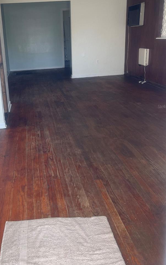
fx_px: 239
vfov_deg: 57.7
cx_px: 53
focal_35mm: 33
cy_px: 106
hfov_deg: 37.8
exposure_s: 1/121
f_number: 1.6
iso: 80
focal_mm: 5.1
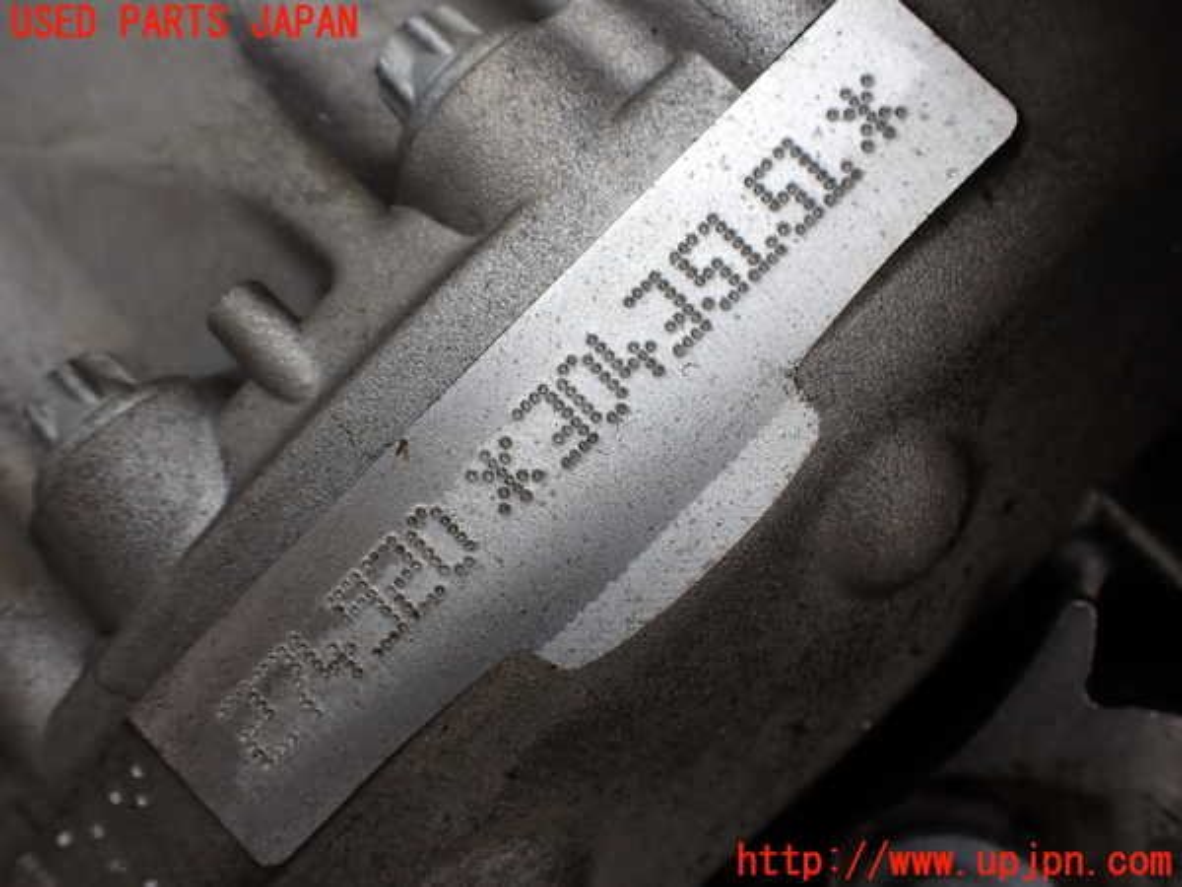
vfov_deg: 46.8
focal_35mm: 30
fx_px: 1024
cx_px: 591
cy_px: 444
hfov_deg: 60.0
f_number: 2.3
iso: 100
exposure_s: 1/160
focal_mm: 5.4
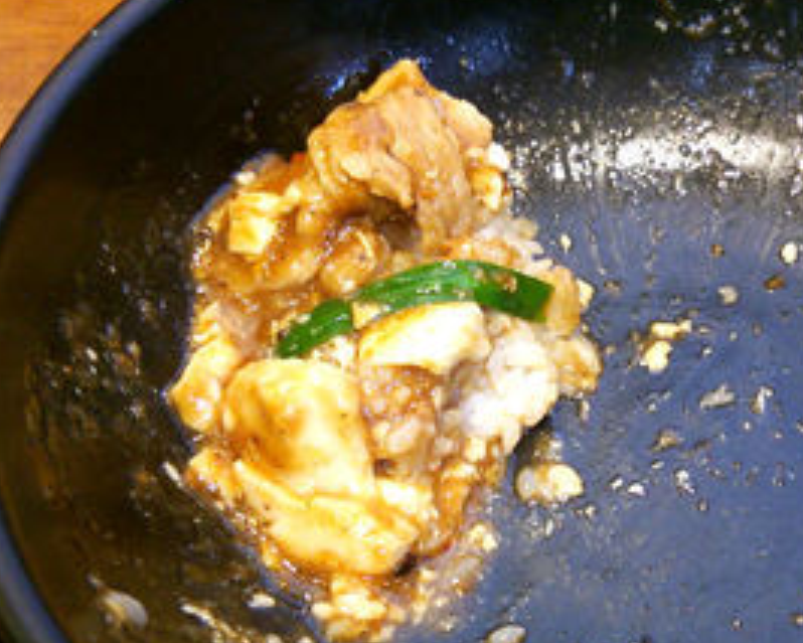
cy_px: 383
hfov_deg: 41.3
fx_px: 1046
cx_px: 555
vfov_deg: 34.1
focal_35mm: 44
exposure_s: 1/40
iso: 200
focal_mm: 4.06
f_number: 1.94
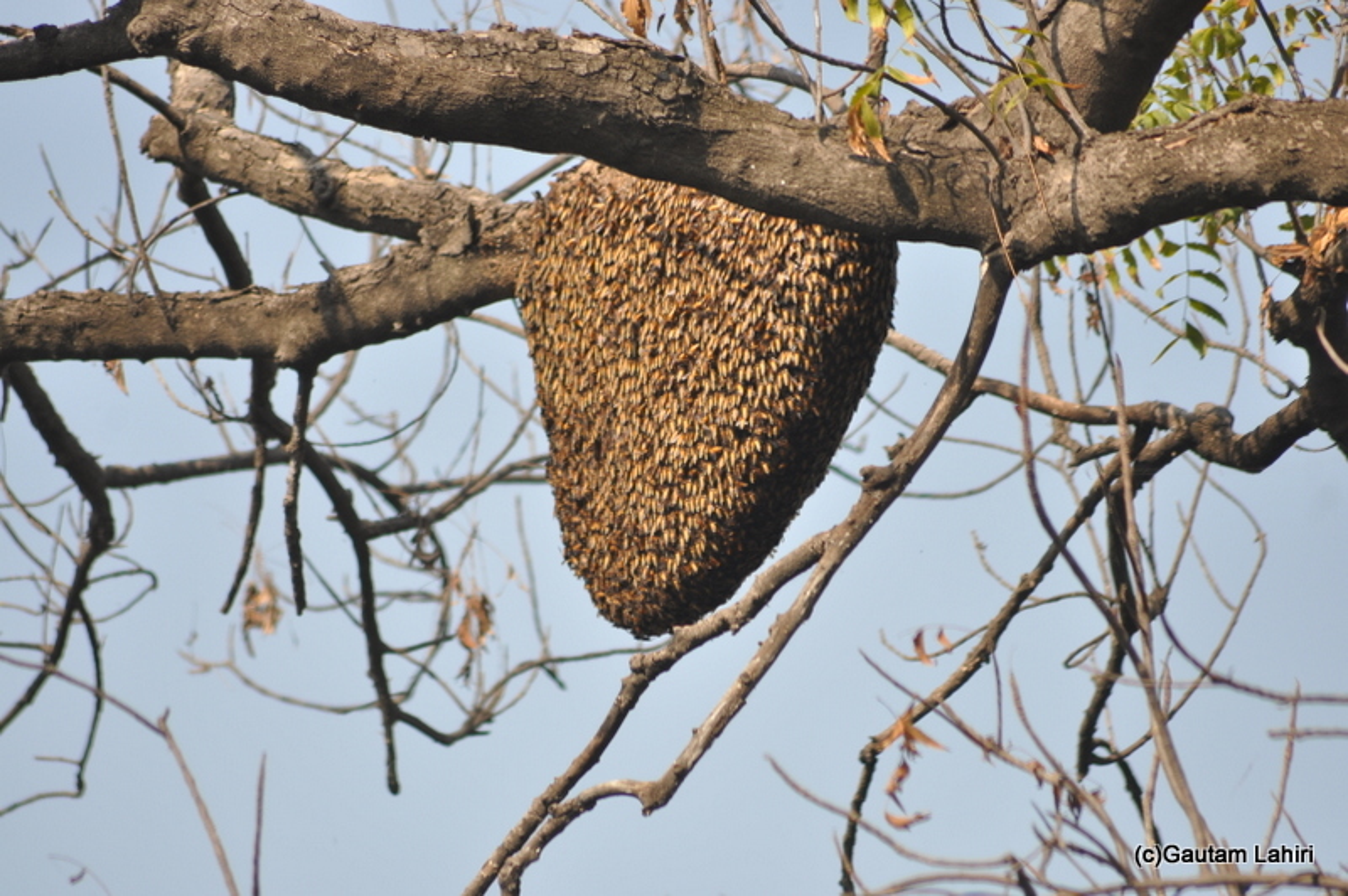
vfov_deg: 3.0
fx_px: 16836
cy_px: 448
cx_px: 674
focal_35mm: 450
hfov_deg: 4.6
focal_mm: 300
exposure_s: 1/500
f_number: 5.6
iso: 200
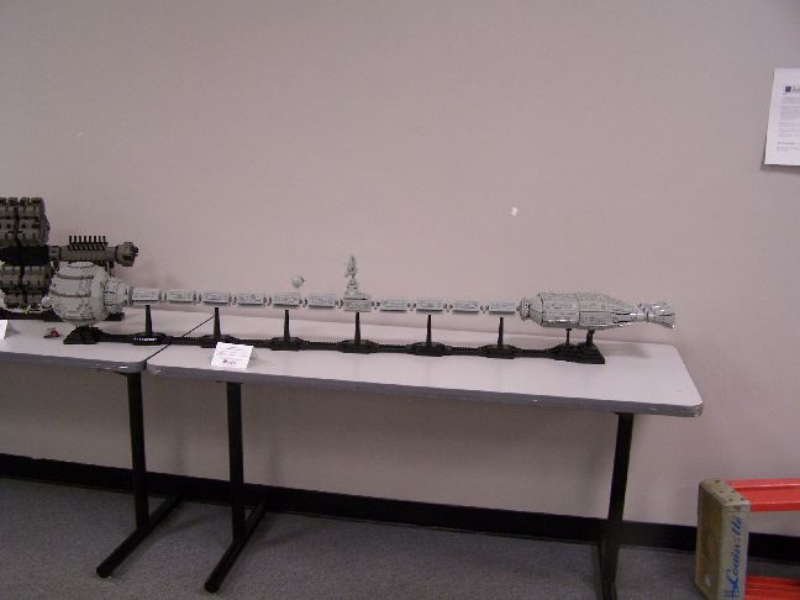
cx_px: 400
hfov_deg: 49.0
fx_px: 878
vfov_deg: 37.7
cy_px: 300
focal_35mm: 38
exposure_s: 1/20
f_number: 2.8
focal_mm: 6.3
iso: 140
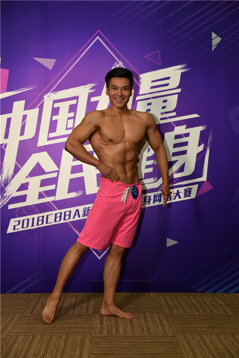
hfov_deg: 27.0
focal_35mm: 50
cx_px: 120
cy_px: 179
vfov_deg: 39.6
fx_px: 497
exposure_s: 1/200
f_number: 4
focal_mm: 50
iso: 800
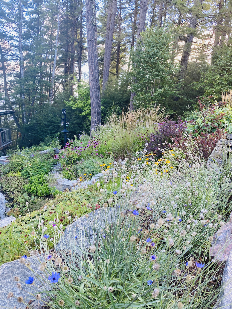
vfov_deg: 67.3
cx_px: 116
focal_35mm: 26
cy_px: 154
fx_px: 232
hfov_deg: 53.1
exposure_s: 1/121
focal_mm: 4.25
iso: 64
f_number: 1.8
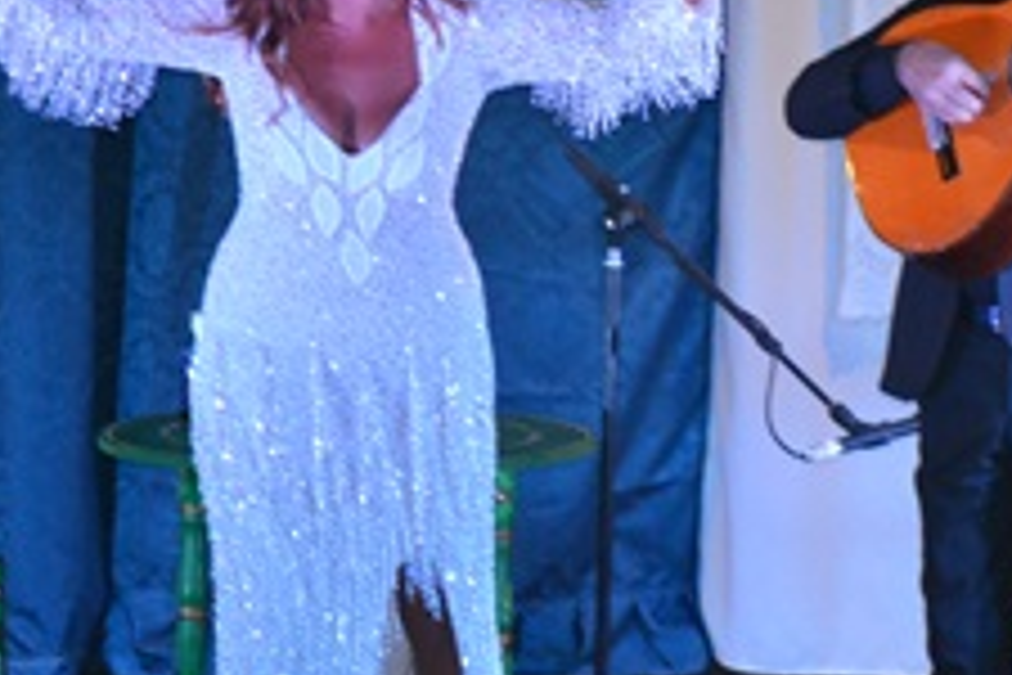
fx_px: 16837
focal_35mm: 599
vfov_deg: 2.3
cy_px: 153
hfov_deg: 3.4
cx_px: 751
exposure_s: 1/60
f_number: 5.6
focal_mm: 200
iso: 2200
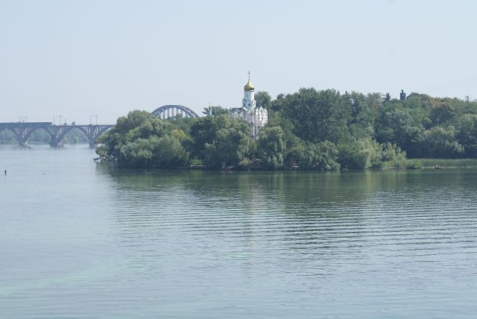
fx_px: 1392
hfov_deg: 19.4
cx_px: 238
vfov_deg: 13.1
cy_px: 160
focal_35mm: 105
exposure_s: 1/160
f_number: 9
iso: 100
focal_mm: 70
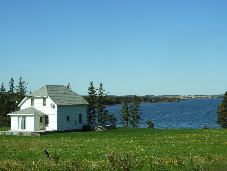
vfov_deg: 21.0
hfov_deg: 27.8
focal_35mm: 70
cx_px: 114
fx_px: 459
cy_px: 86
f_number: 4.5
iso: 100
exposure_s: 1/800
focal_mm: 12.5
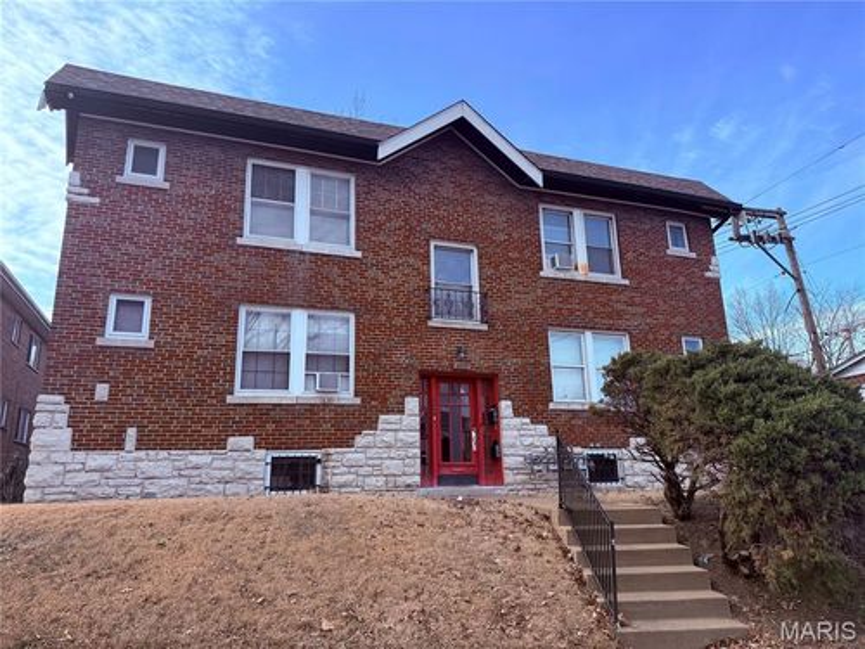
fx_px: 600
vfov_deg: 56.8
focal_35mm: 24
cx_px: 432
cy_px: 324
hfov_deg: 71.6
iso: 100
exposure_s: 1/1689
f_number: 1.78
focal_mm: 6.76
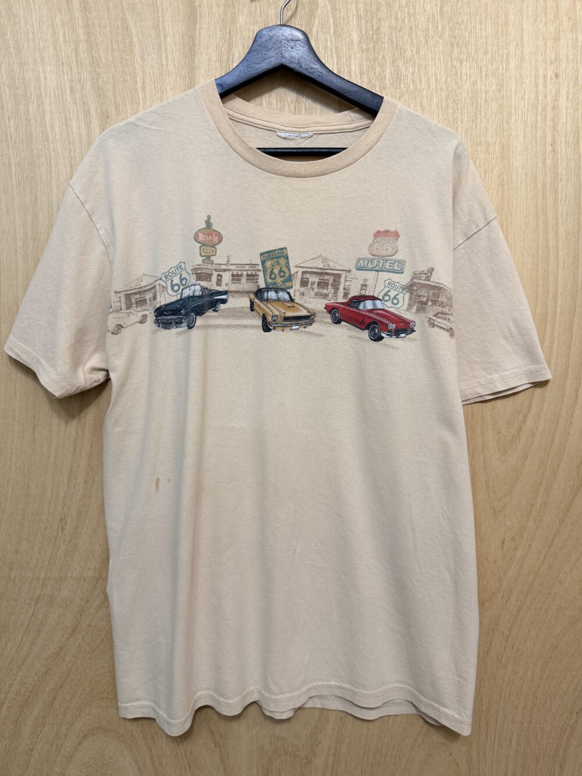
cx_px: 291
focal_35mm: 24
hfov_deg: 56.8
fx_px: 538
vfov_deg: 71.6
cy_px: 388
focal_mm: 6.76
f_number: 1.78
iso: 200
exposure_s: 1/60
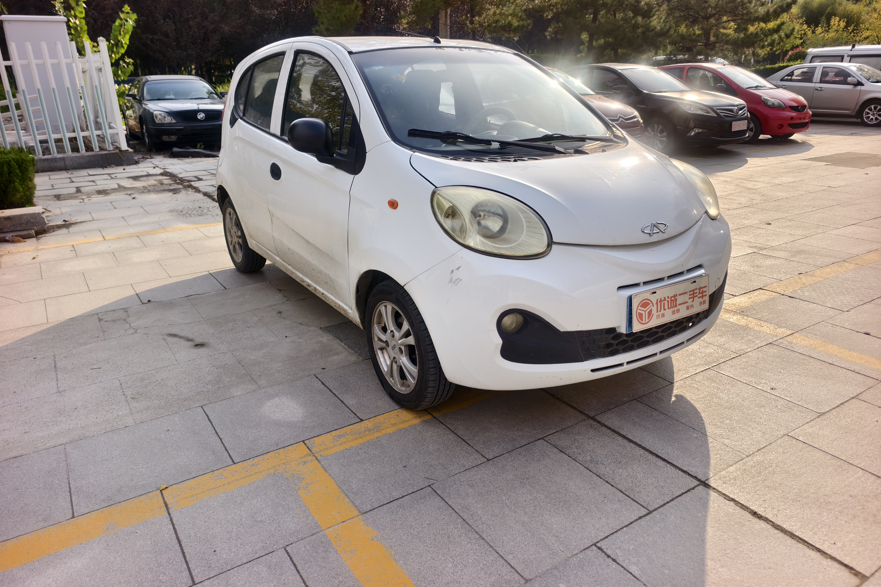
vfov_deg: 53.1
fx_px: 587
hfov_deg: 73.7
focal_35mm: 24
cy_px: 292
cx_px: 441
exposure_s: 1/2950
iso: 71
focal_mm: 5.6
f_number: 1.57
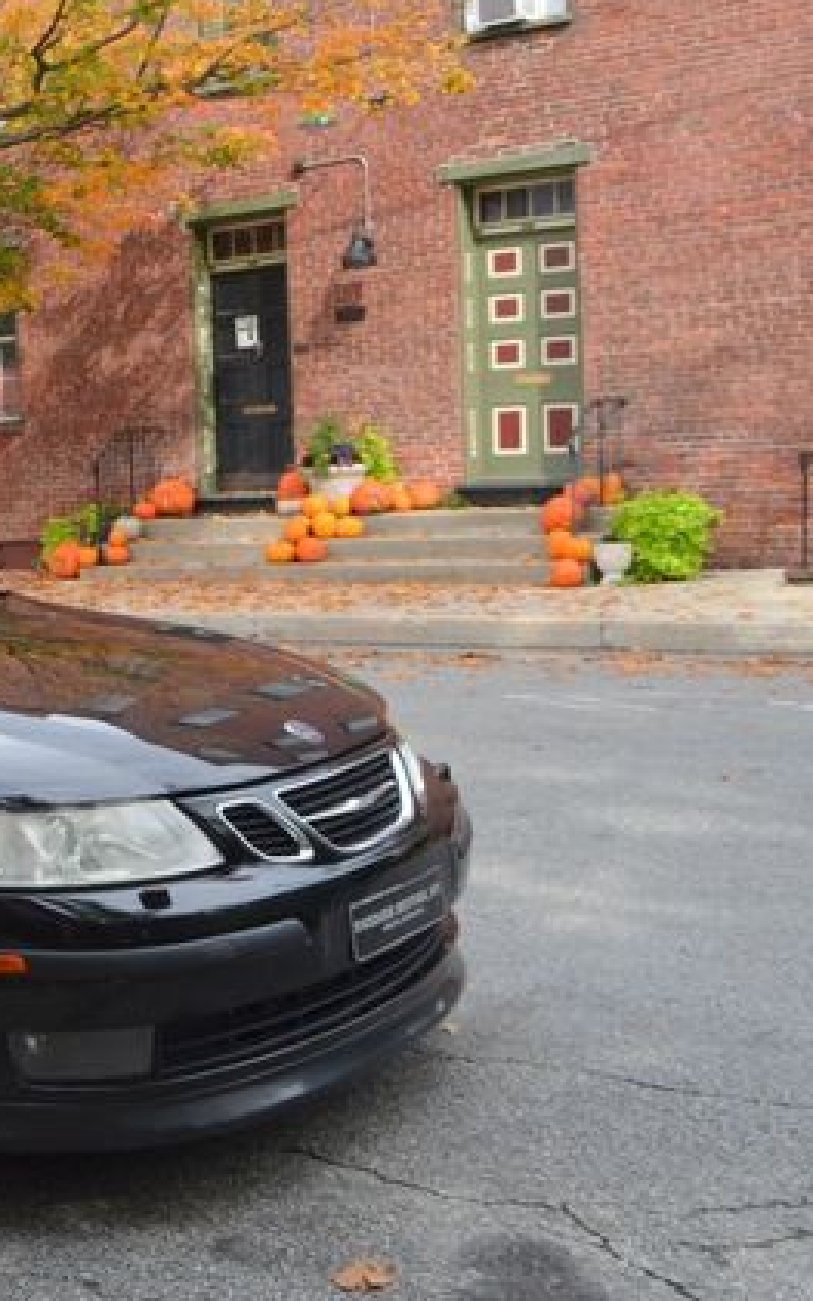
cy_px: 649
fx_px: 1809
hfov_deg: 23.2
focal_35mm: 51
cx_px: -167
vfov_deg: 39.6
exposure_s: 1/200
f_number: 7.1
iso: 200
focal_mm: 22
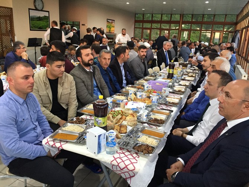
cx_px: 124
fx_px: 209
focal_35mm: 29
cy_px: 94
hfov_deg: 61.7
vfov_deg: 48.2
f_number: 2.2
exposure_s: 1/33
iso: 200
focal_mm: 4.15
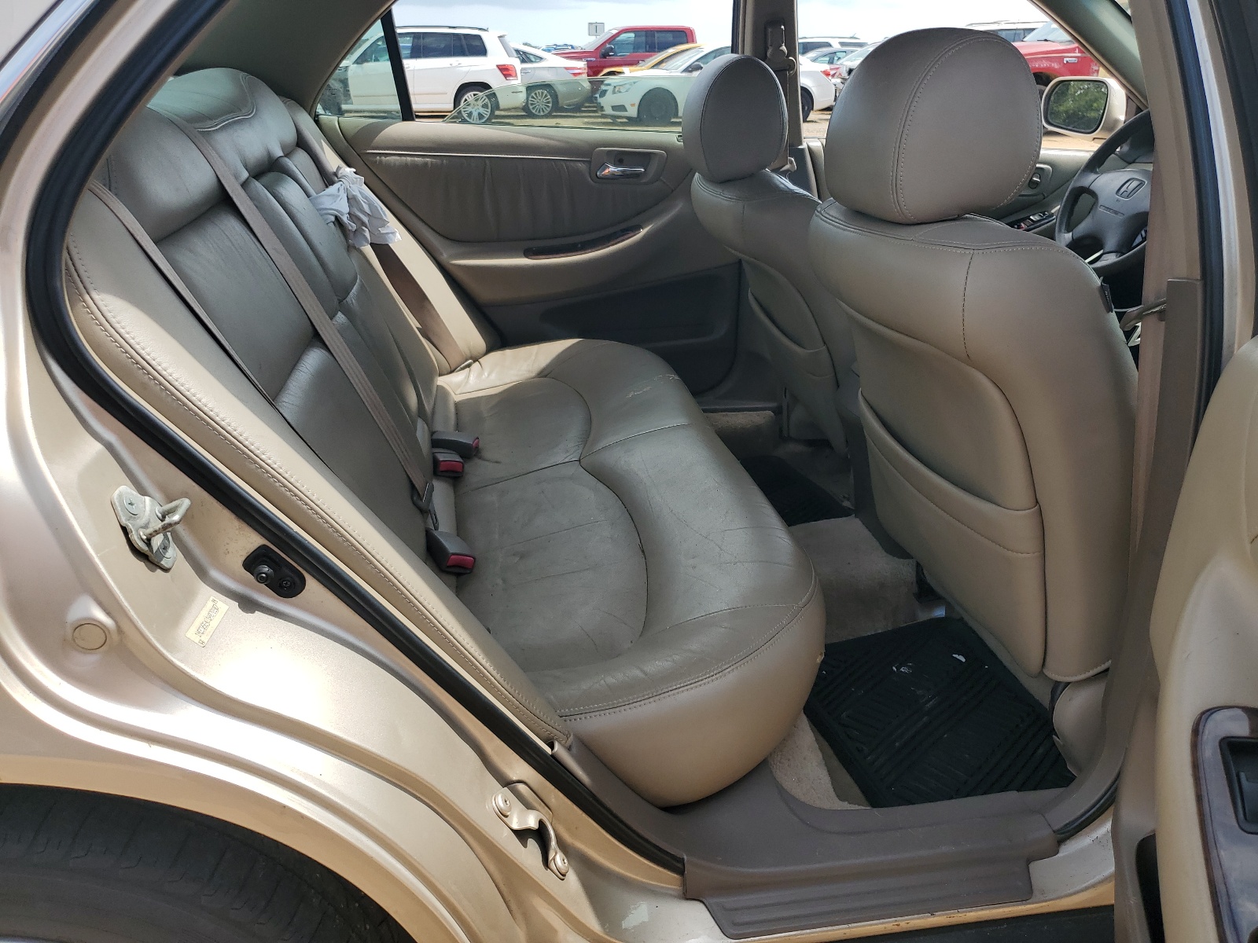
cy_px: 472
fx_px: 945
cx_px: 629
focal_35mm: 26
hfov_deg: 67.3
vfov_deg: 53.1
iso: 50
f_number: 1.5
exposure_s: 1/1667
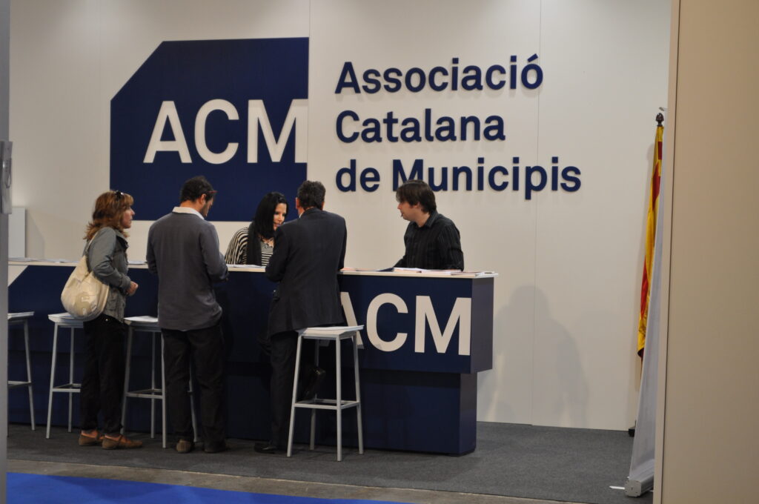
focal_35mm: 82
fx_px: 1737
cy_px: 252
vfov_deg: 16.5
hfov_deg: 24.6
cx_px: 380
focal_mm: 55
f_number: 5.6
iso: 640
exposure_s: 1/60
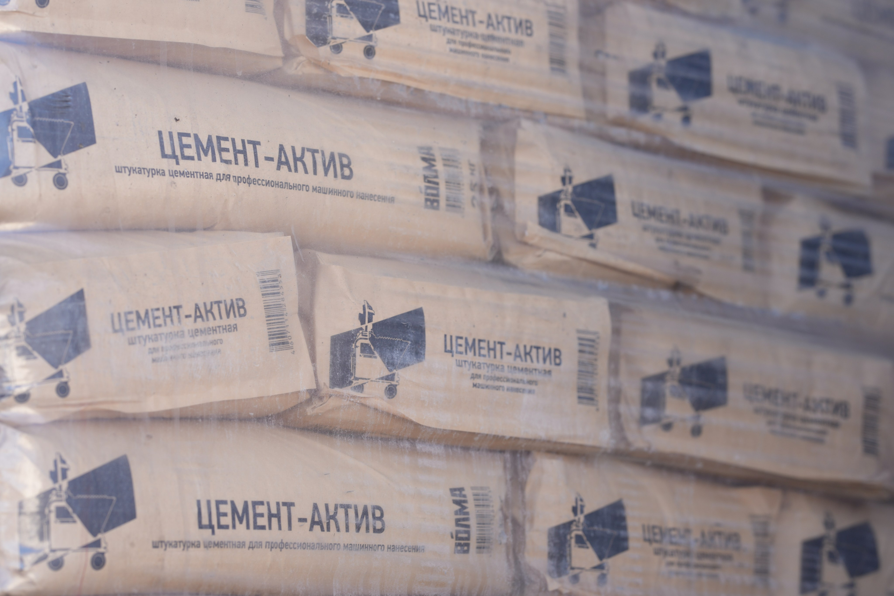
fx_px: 3352
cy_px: 298
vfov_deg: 10.2
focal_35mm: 135
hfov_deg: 15.2
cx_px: 447
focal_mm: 135
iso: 100
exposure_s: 1/100
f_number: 4
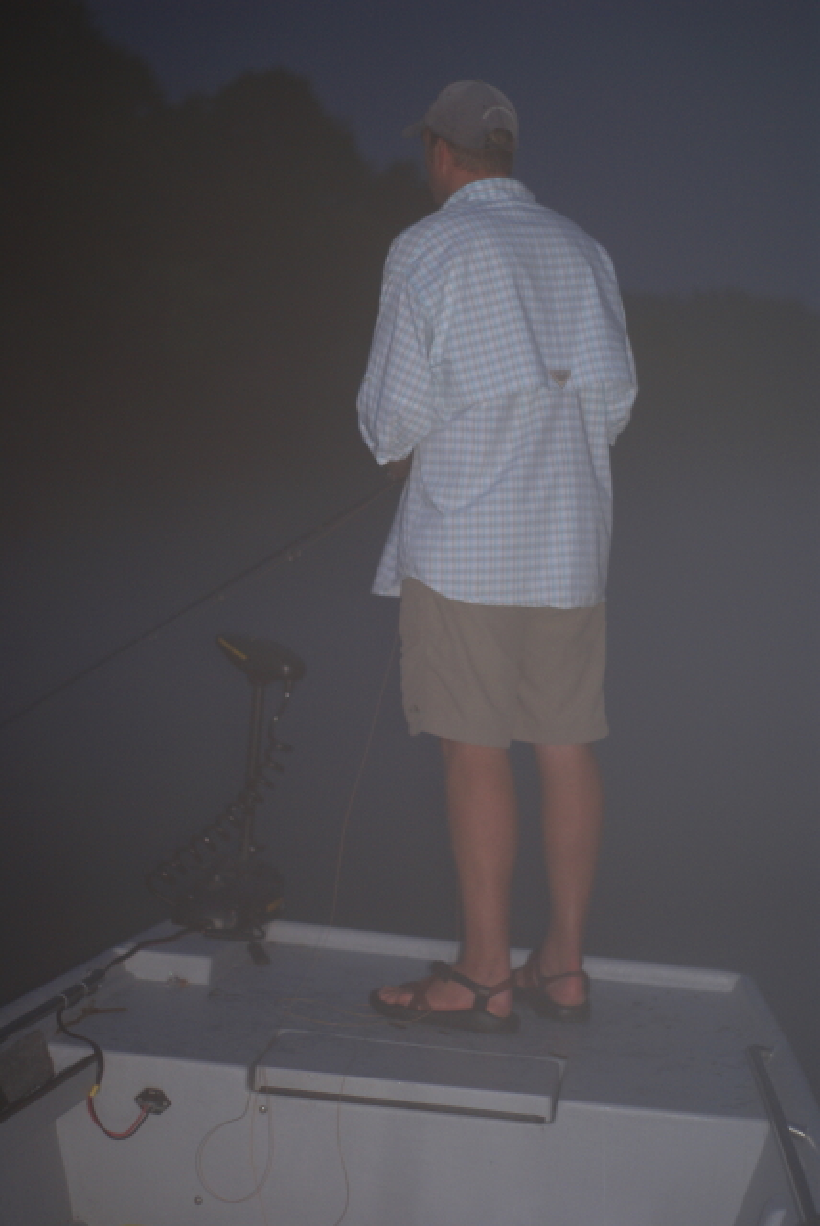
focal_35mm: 75
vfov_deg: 27.0
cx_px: 410
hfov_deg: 18.2
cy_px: 613
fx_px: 2557
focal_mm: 50
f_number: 2
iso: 400
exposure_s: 1/80
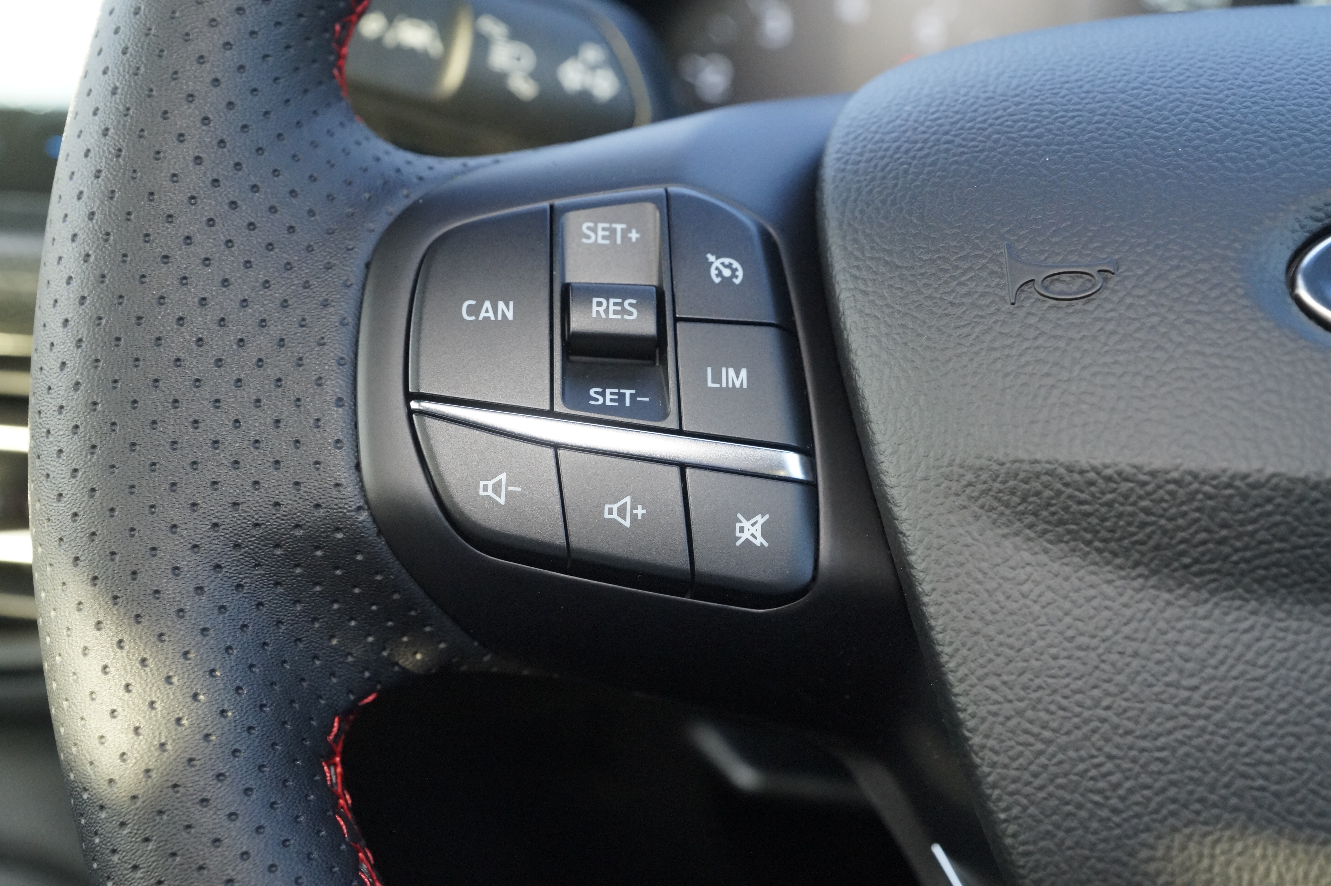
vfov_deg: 25.7
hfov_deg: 37.9
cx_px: 666
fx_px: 1940
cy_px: 443
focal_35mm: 52
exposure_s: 1/125
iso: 1600
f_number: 5
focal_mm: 35
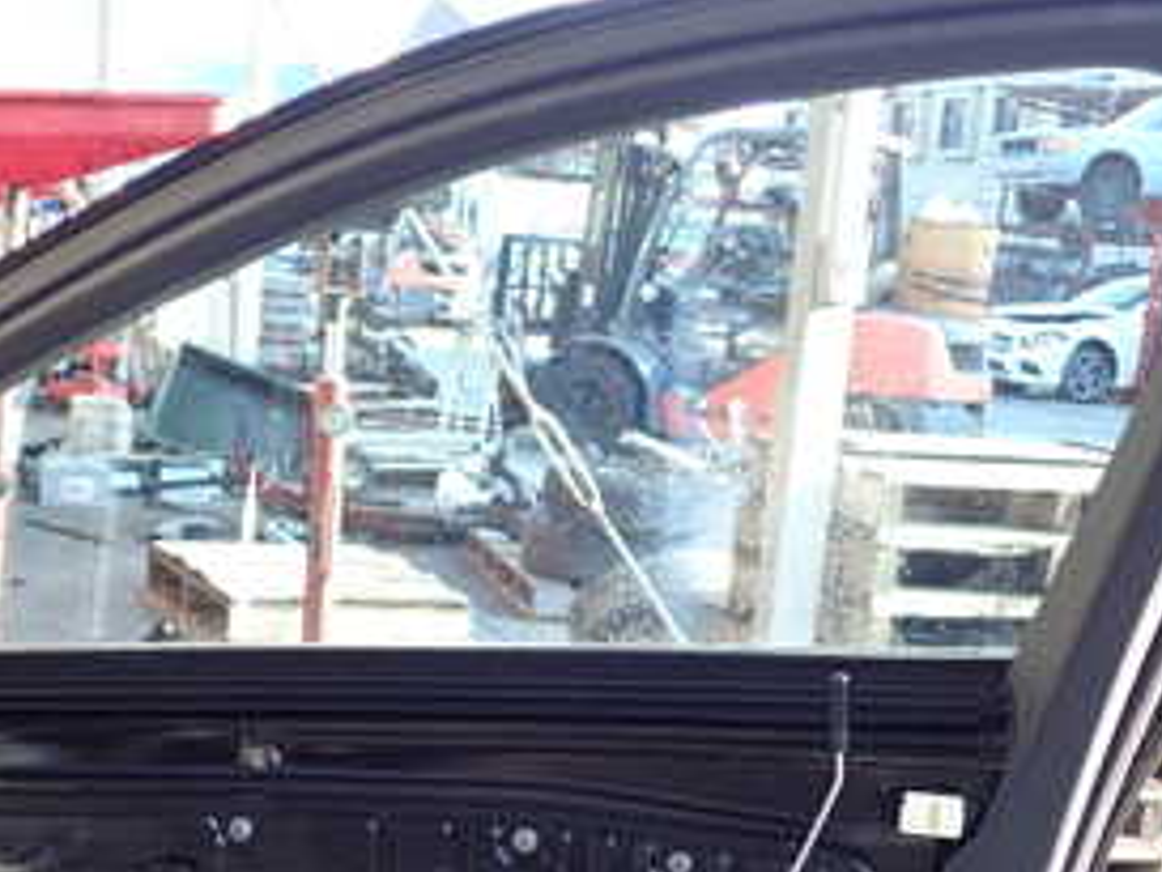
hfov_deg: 29.2
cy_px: 783
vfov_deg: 21.8
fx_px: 2216
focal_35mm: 66
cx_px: 383
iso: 160
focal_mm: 5.4
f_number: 2.3
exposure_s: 1/125
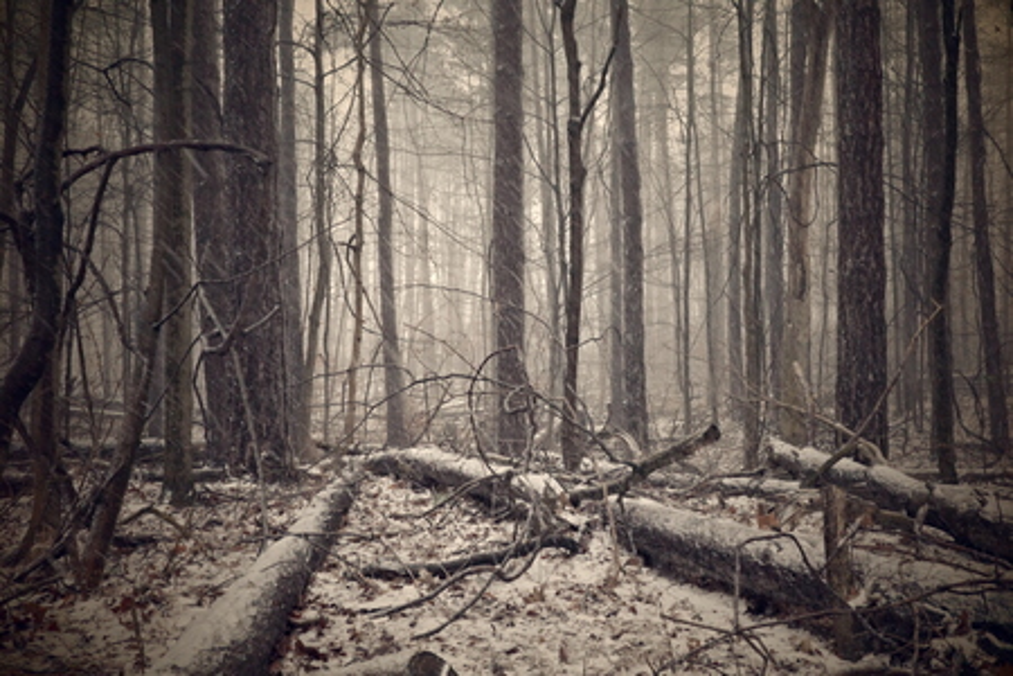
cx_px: 506
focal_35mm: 40
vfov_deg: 33.4
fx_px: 1125
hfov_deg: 48.5
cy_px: 338
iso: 3200
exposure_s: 1/80
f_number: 10
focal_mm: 26
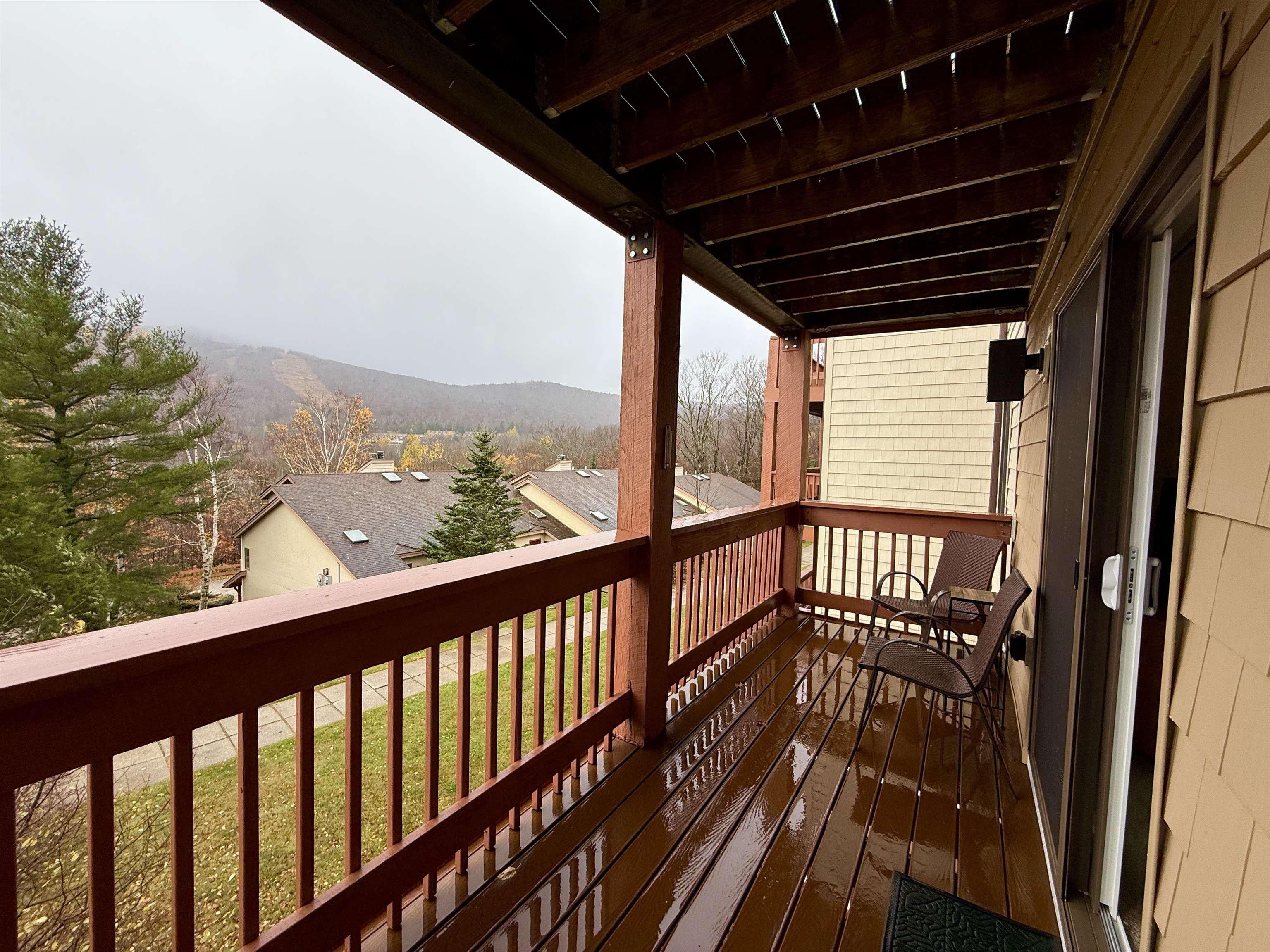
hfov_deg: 102.1
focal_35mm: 14
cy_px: 476
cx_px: 635
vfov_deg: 85.7
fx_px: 514
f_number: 2.2
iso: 50
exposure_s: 1/416
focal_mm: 2.22
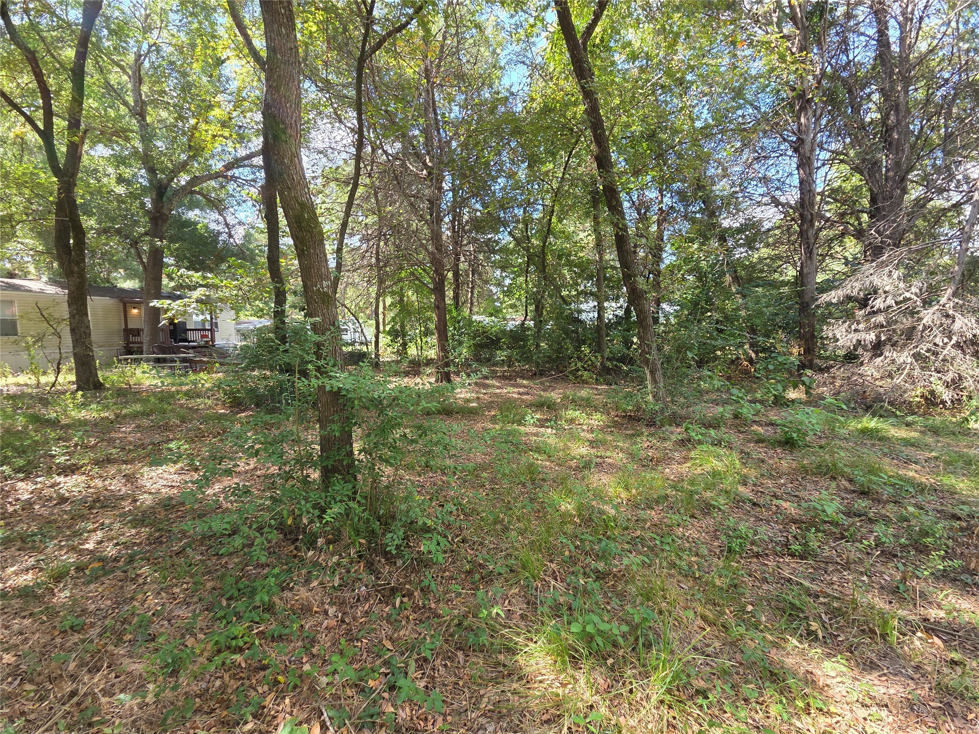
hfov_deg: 106.2
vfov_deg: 89.9
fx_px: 368
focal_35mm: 13
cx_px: 490
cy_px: 367
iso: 50
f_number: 2.2
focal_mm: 2.2
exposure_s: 1/148
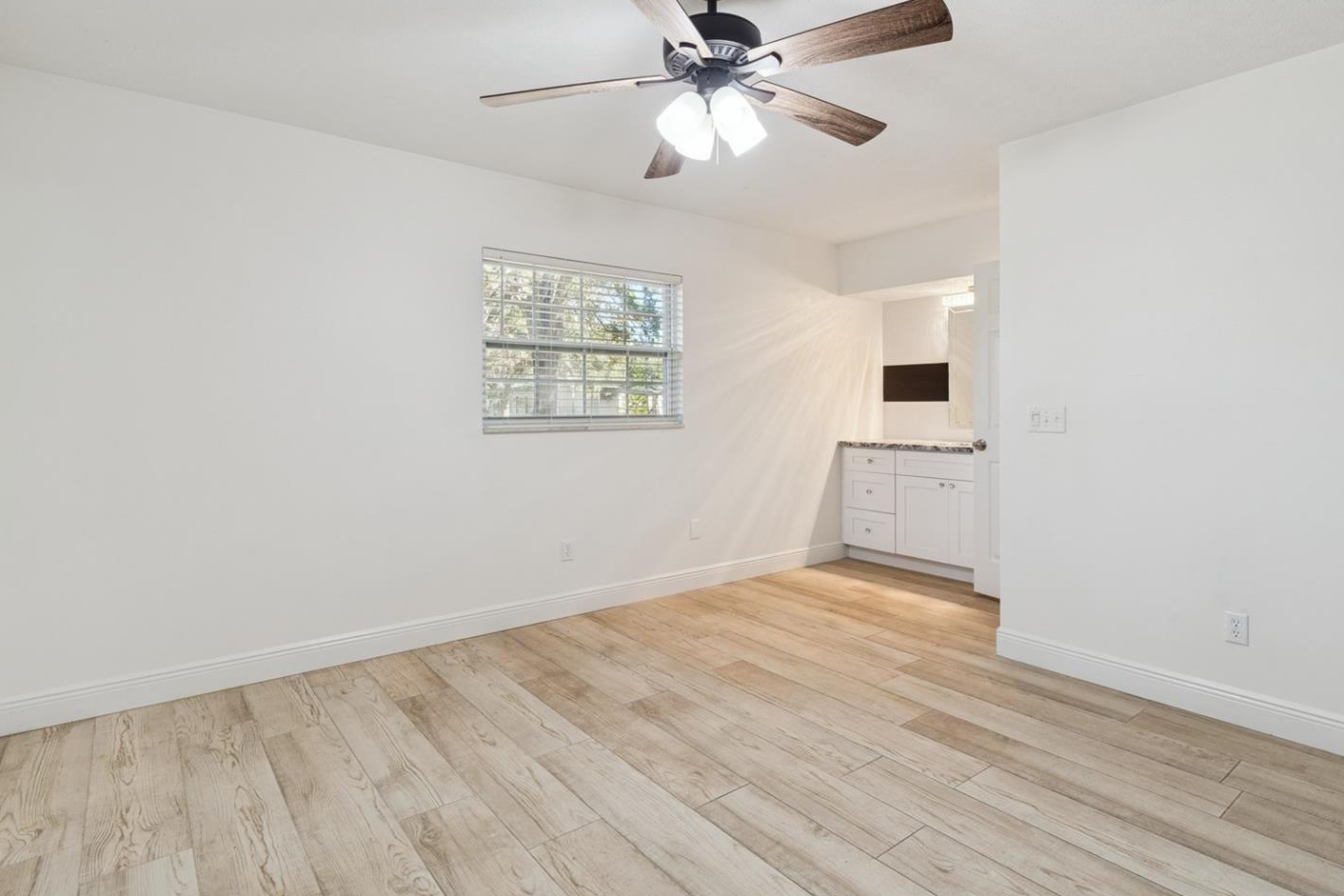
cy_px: 454
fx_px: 635
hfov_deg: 93.3
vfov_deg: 70.4
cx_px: 683
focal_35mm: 17
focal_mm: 10
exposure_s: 1/8
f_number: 7.1
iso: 100
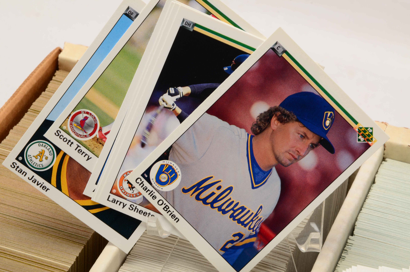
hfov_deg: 13.1
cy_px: 136
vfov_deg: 8.7
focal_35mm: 158
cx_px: 205
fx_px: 1790
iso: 200
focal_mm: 105
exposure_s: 1/160
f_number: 20
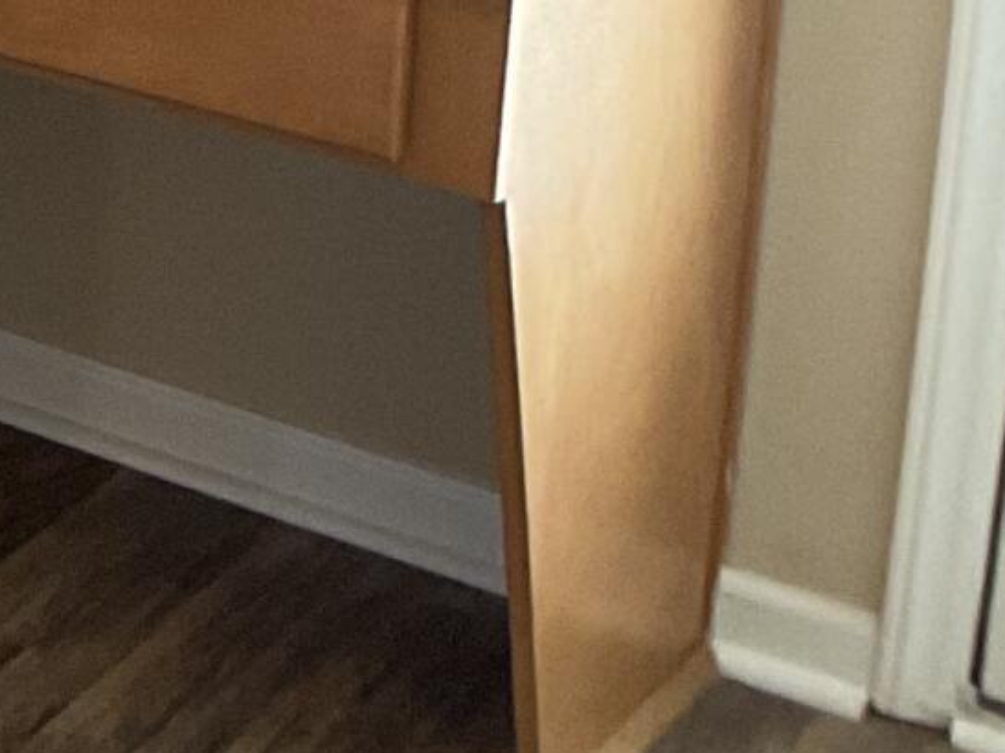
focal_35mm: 159
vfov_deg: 8.9
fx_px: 4615
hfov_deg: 10.4
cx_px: -1549
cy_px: -667
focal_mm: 3
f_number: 1.8
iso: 80
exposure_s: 1/60
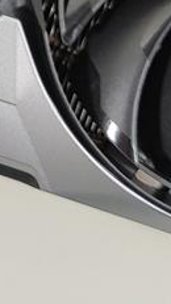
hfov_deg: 6.6
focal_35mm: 177
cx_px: -197
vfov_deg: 11.5
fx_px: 1426
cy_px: -184
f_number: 1.85
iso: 78
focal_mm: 6.78
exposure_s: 1/100
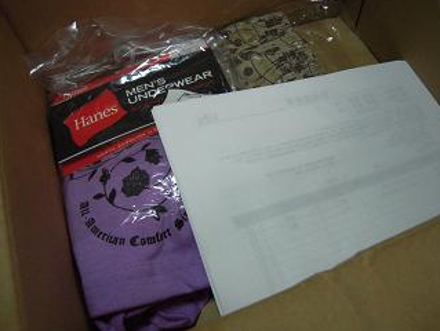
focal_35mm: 32
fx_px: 407
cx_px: 227
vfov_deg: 44.2
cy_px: 152
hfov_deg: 56.8
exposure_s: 1/125
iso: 500
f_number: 2.7
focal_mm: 5
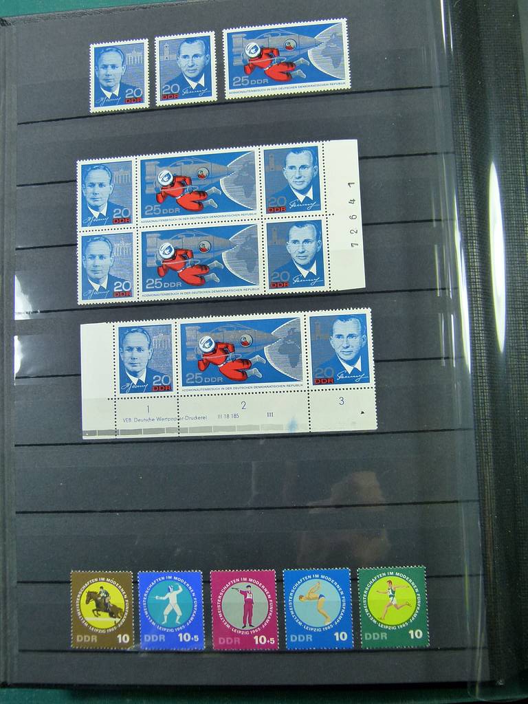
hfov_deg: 42.9
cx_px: 264
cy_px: 352
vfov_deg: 55.4
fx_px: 671
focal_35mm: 33
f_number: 3
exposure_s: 1/60
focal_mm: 5.9
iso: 160
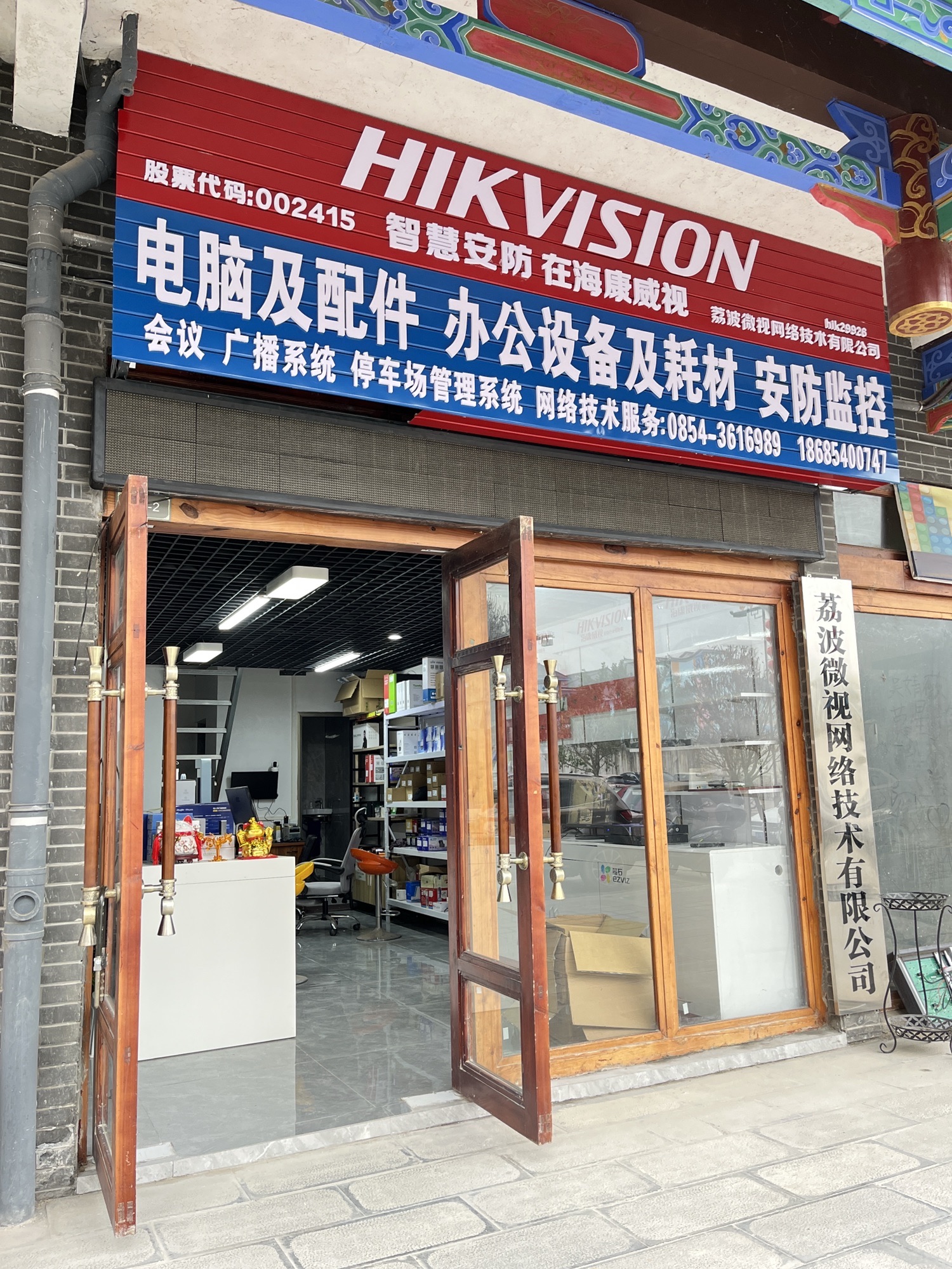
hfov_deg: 53.1
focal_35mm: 26
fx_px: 953
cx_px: 476
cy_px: 634
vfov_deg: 67.3
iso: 125
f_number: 1.6
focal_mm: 5.1
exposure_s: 1/112
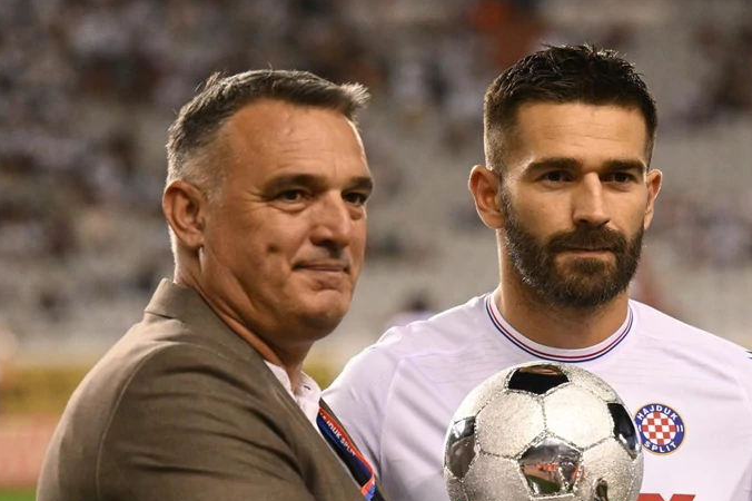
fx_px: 4113
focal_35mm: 197
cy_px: 437
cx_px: 547
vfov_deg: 7.0
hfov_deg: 10.4
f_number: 2.8
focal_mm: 104
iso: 3200
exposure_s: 1/1250
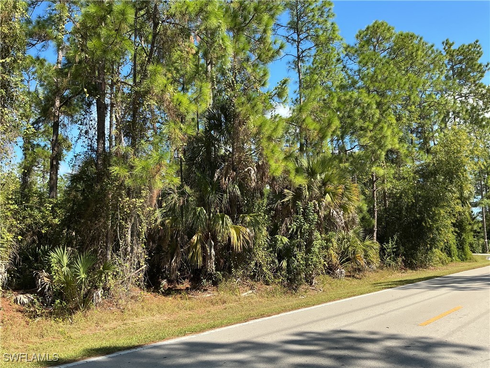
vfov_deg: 48.2
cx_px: 245
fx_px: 411
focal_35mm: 29
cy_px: 184
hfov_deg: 61.7
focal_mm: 3
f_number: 1.8
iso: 25
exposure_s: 1/739
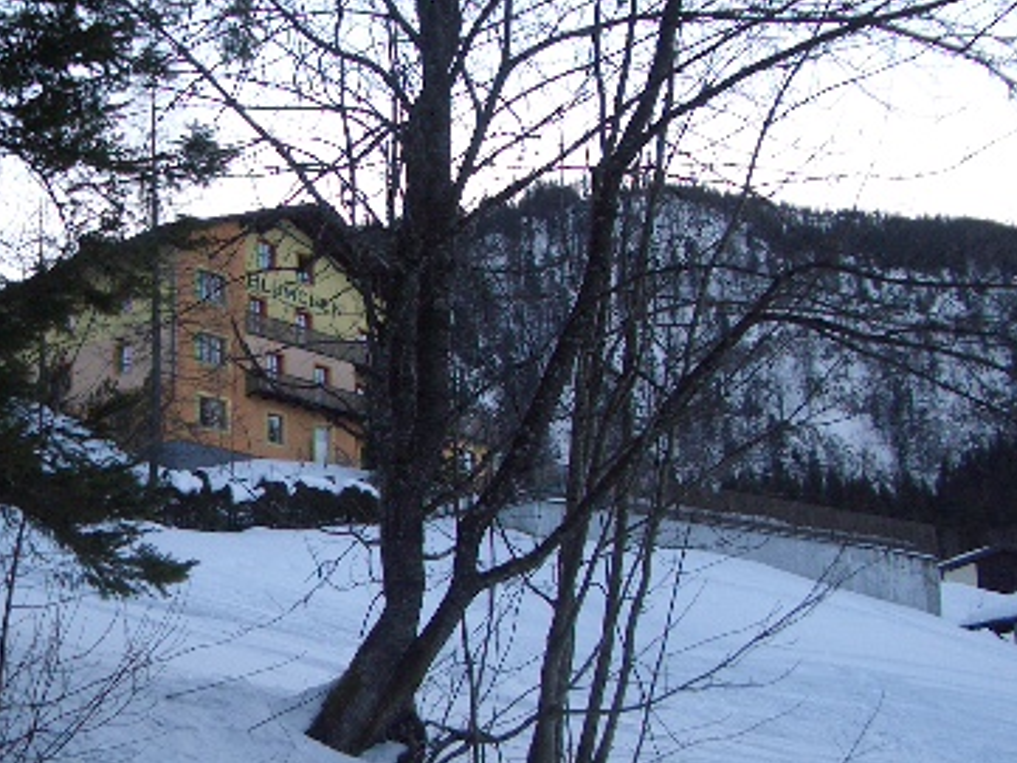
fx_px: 1822
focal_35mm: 62
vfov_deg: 23.5
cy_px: 549
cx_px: 262
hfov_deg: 30.7
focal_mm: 5.8
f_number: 2.6
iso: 50
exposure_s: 1/250
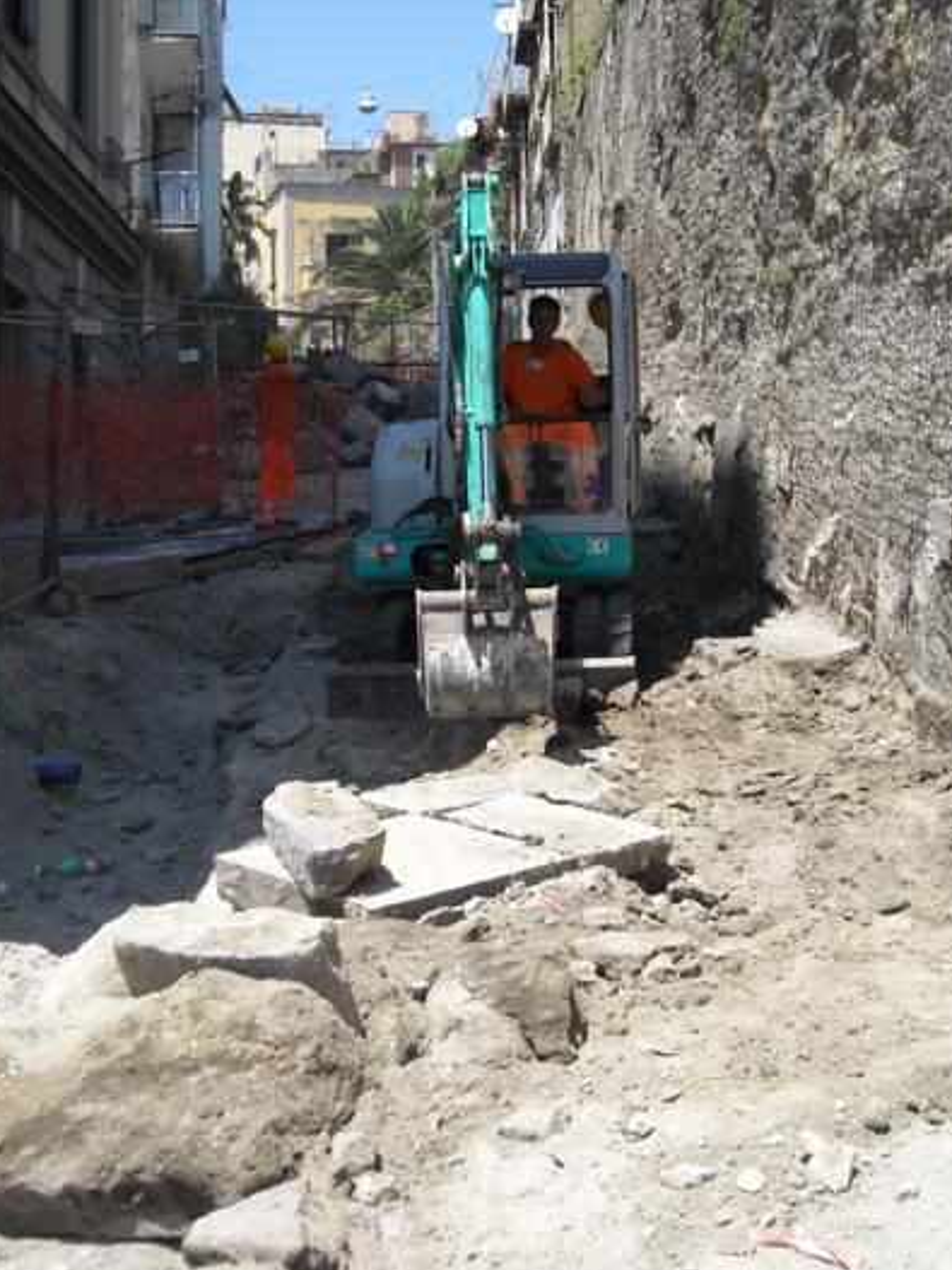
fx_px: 1798
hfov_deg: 29.7
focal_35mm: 49
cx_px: 488
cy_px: 664
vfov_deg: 38.9
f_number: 5.6
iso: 64
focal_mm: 5.7
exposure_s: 1/192
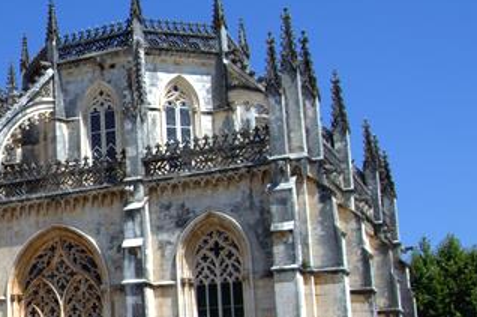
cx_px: -156
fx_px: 966
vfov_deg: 18.5
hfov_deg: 24.1
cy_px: 228
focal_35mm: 73
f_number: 16
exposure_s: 1/60
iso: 100
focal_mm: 18
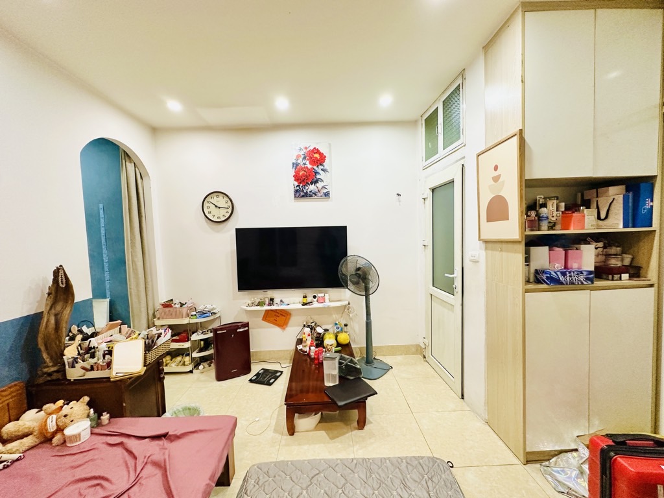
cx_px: 332
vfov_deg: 85.7
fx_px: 269
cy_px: 249
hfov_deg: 102.1
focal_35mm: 14
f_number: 2.2
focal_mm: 2.22
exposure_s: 1/50
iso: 200
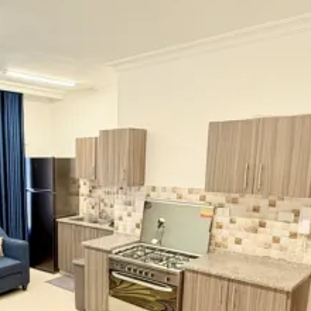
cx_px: 71
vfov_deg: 44.6
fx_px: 366
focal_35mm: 36
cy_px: 232
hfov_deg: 44.2
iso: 100
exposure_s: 1/100
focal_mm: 2.22
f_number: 2.2
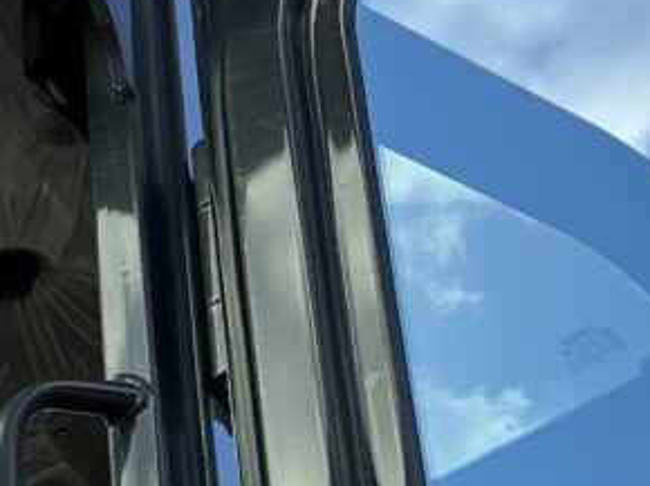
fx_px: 1857
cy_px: 470
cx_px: -269
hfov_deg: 18.1
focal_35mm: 99
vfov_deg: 14.7
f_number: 1.8
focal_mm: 3
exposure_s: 1/855
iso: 25
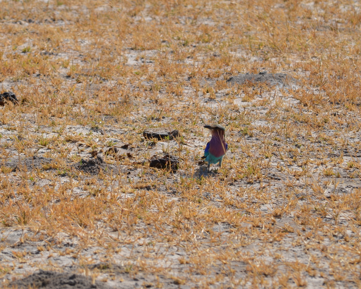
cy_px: 129
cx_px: 160
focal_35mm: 320
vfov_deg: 4.8
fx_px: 3419
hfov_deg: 6.0
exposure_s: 1/800
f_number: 7.1
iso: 200
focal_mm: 170
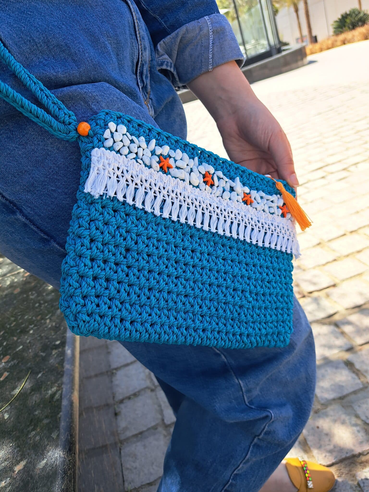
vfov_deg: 71.6
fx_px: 341
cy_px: 246
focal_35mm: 24
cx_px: 184
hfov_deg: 56.8
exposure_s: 1/493
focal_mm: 5.23
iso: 50
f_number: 1.8
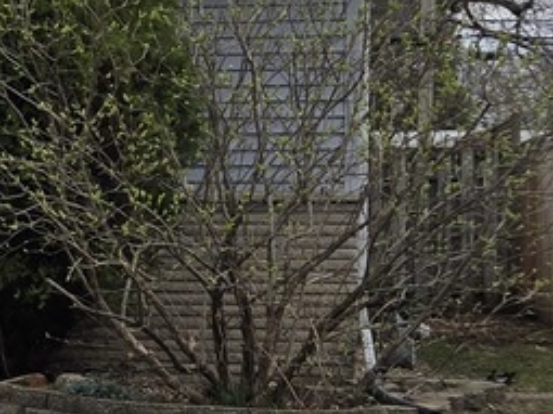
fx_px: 2076
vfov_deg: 11.4
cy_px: 254
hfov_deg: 14.0
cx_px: -334
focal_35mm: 130
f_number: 1.8
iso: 25
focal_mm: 5.4
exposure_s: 1/1304
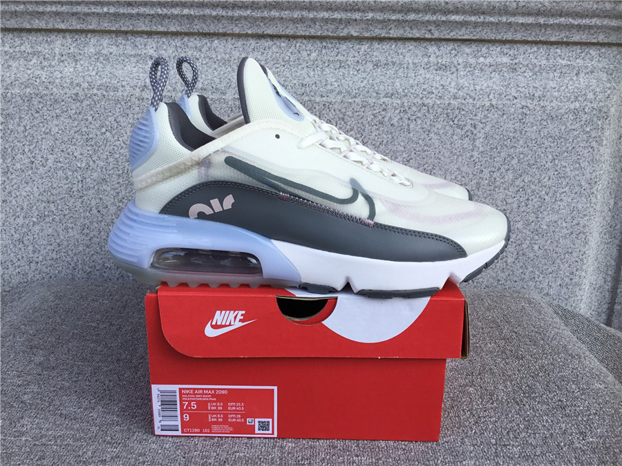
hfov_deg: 58.4
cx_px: 311
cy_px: 233
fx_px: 557
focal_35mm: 31
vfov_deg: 45.4
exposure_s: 1/543
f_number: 2.4
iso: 25
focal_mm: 3.3
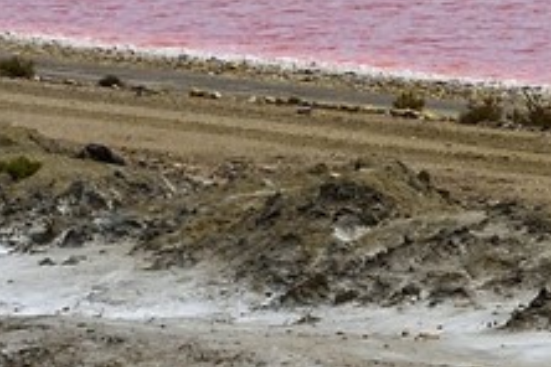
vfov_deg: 2.7
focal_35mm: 505
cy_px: 136
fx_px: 7729
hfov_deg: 3.9
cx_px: 1765
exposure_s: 1/250
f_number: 14
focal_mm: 70
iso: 200
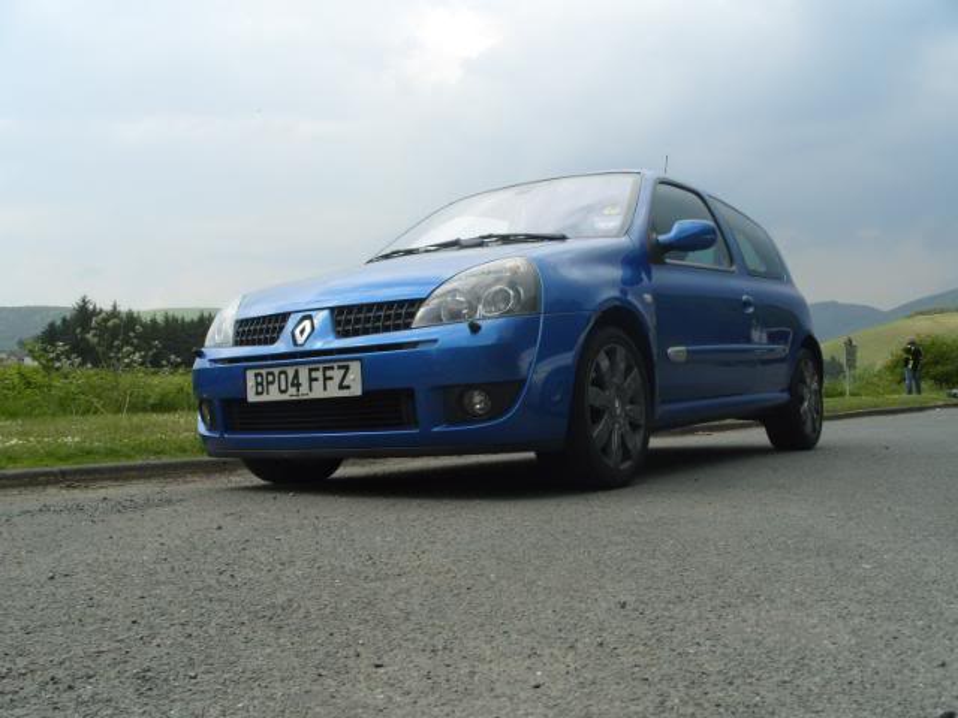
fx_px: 969
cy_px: 359
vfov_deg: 40.7
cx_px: 479
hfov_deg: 52.6
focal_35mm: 35
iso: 80
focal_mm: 7.8
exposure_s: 1/350
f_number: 5.7
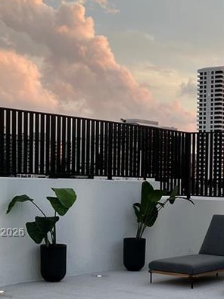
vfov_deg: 24.4
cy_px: 233
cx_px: 225
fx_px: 682
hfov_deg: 18.2
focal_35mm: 79
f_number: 1.5
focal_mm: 5.7
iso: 50
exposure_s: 1/853
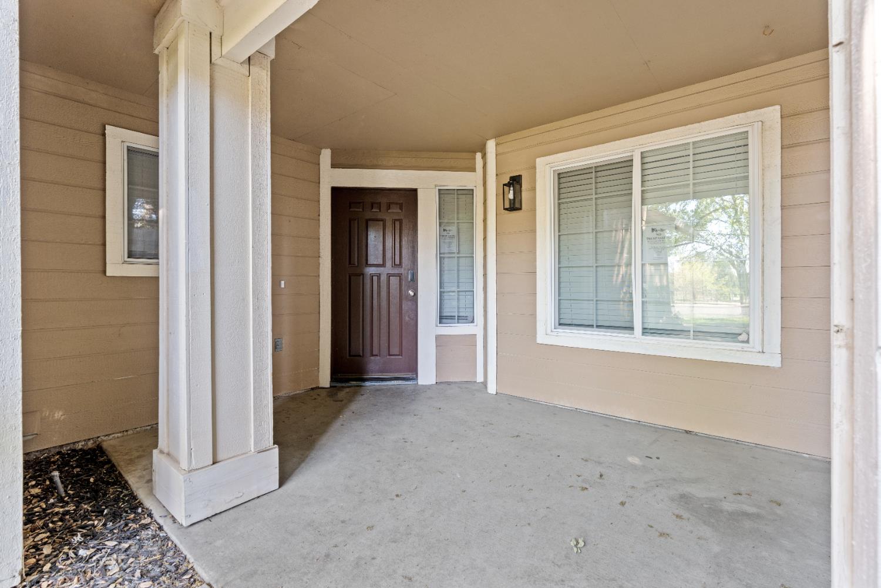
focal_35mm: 16
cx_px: 440
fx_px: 392
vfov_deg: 73.7
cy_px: 294
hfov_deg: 96.7
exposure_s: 1/2.5
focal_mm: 16
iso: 320
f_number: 8
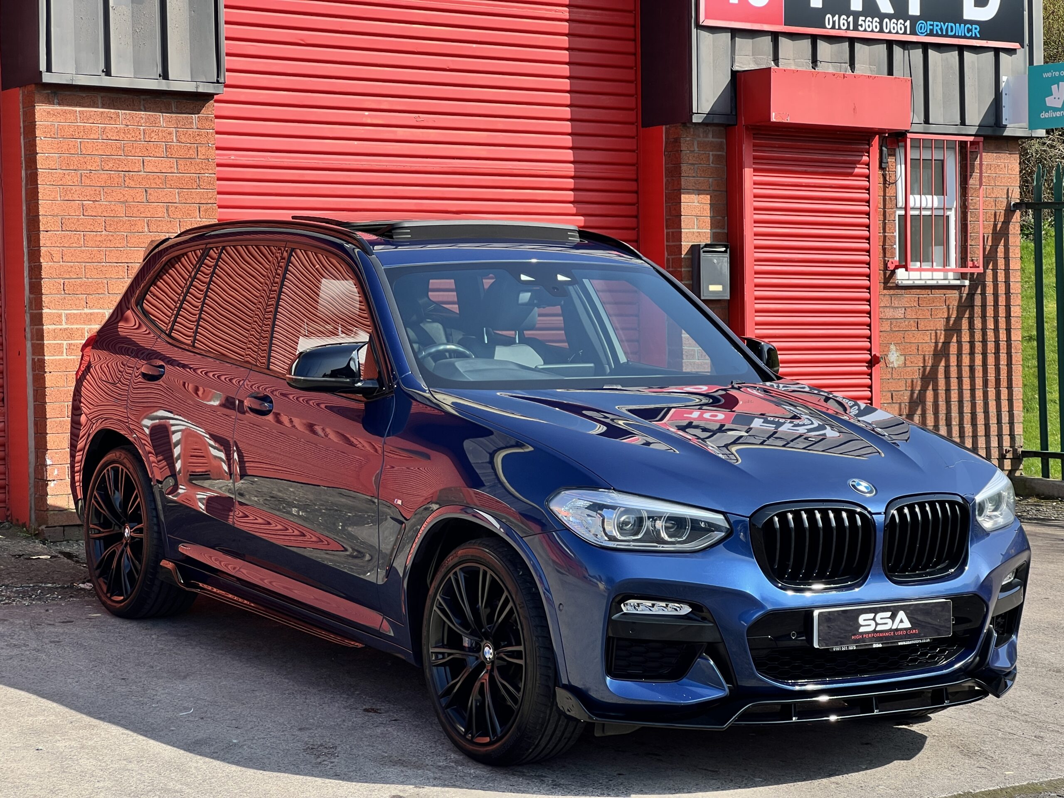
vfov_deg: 19.1
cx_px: 532
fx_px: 2367
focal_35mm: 77
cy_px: 399
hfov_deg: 25.3
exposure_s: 1/290
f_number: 2.8
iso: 32
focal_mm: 9
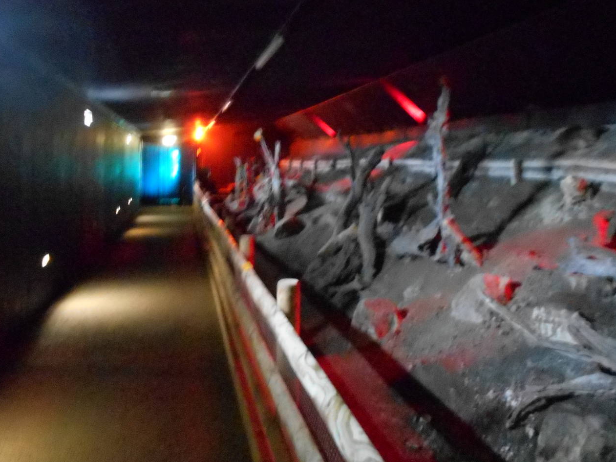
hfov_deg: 55.3
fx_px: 587
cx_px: 325
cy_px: 195
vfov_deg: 42.8
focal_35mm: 33
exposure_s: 1
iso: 1600
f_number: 3.2
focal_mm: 4.6
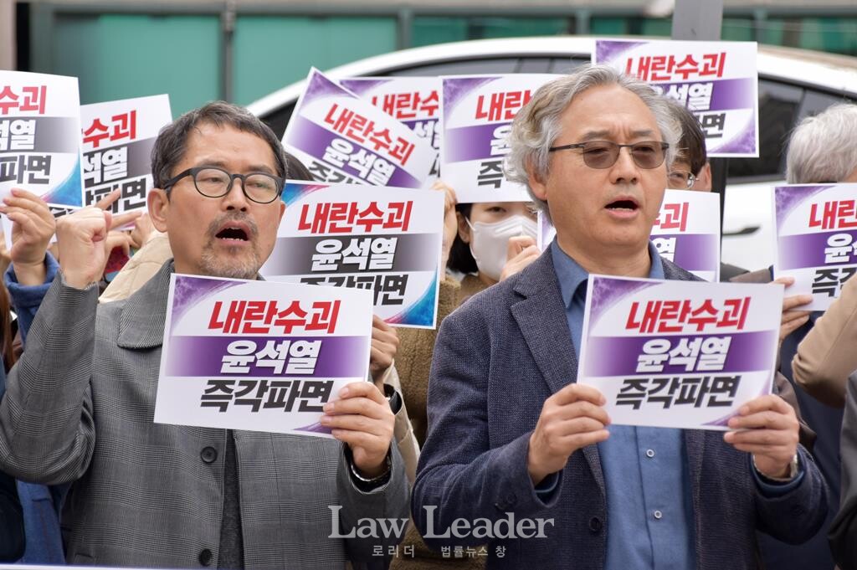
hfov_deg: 11.2
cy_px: 285
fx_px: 4353
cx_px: 428
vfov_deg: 7.5
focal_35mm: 183
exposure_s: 1/160
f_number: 6.3
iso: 250
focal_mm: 122
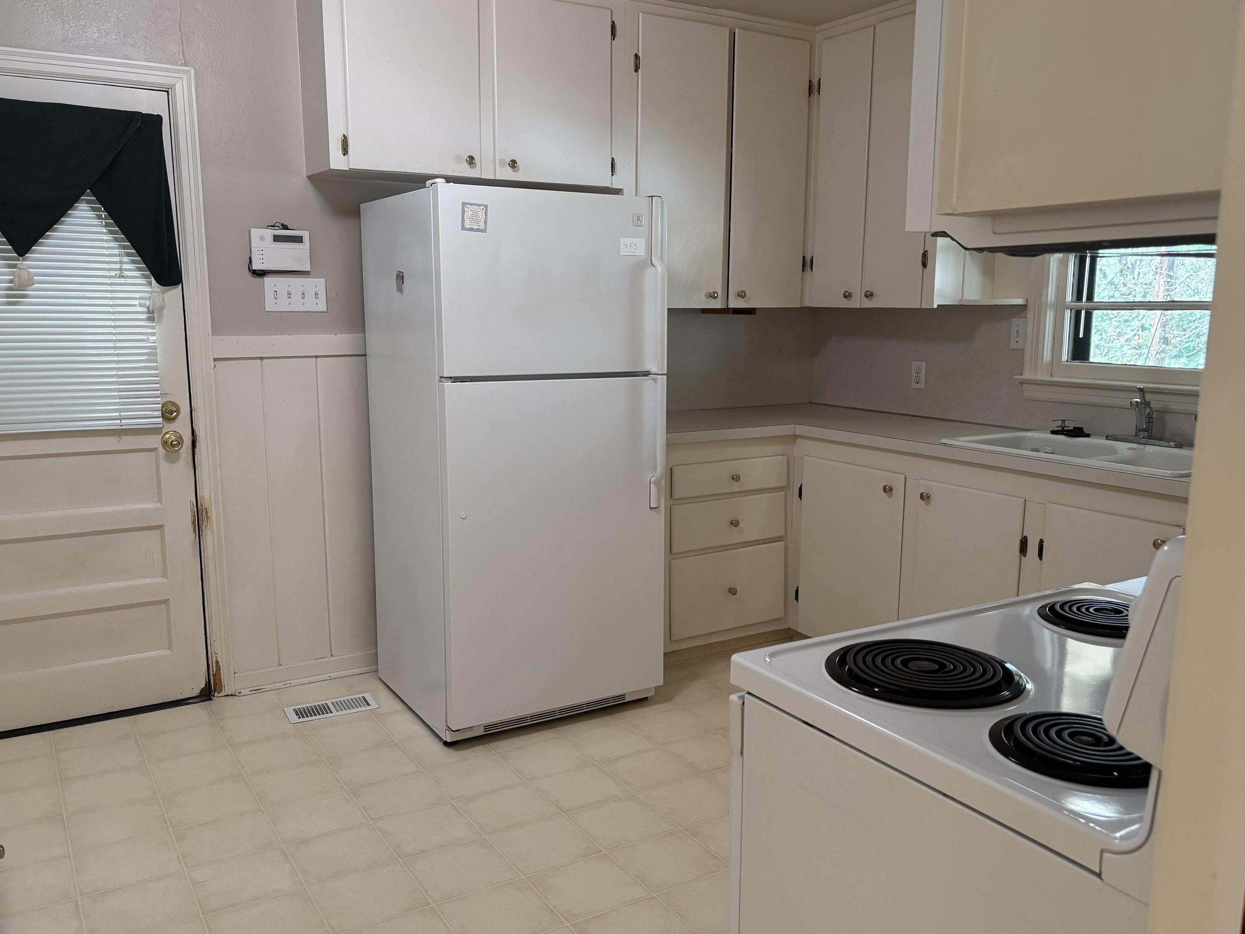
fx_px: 1043
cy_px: 477
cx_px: 639
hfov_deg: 61.6
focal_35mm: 29
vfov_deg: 48.2
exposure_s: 1/60
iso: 160
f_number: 1.6
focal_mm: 5.96
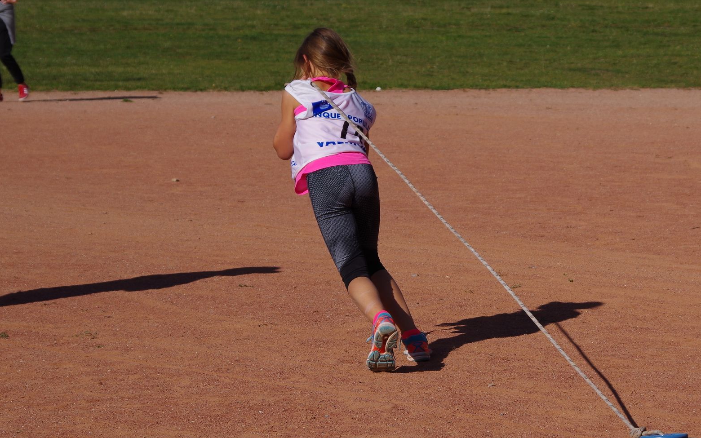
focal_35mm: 148
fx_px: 2827
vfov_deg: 8.9
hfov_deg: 14.1
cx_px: 499
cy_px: 214
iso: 100
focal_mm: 62.5
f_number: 6.3
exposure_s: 1/640
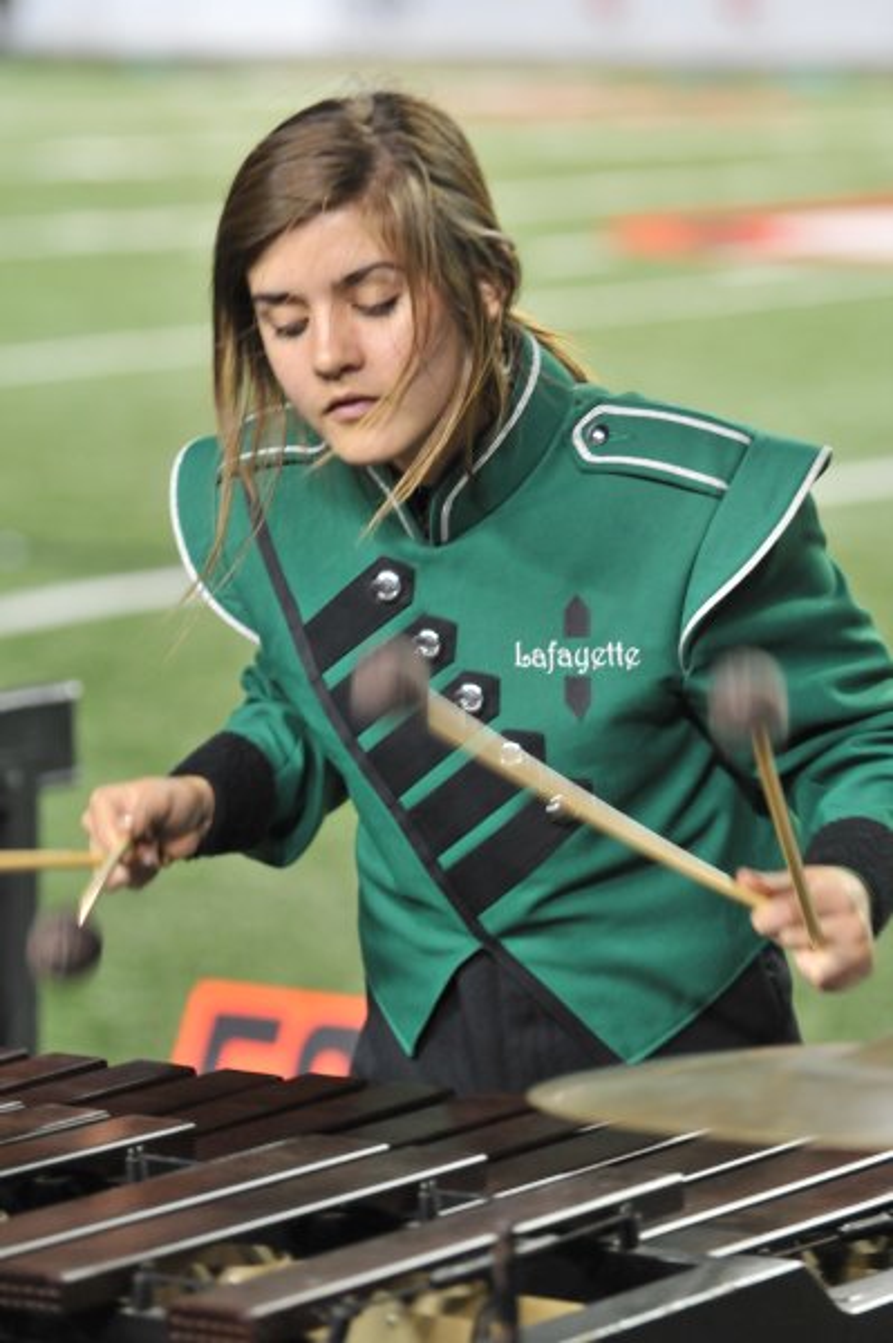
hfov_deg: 8.7
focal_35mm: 158
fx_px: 5870
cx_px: 446
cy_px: 672
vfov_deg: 13.1
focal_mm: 105
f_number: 2.8
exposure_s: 1/100
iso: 800
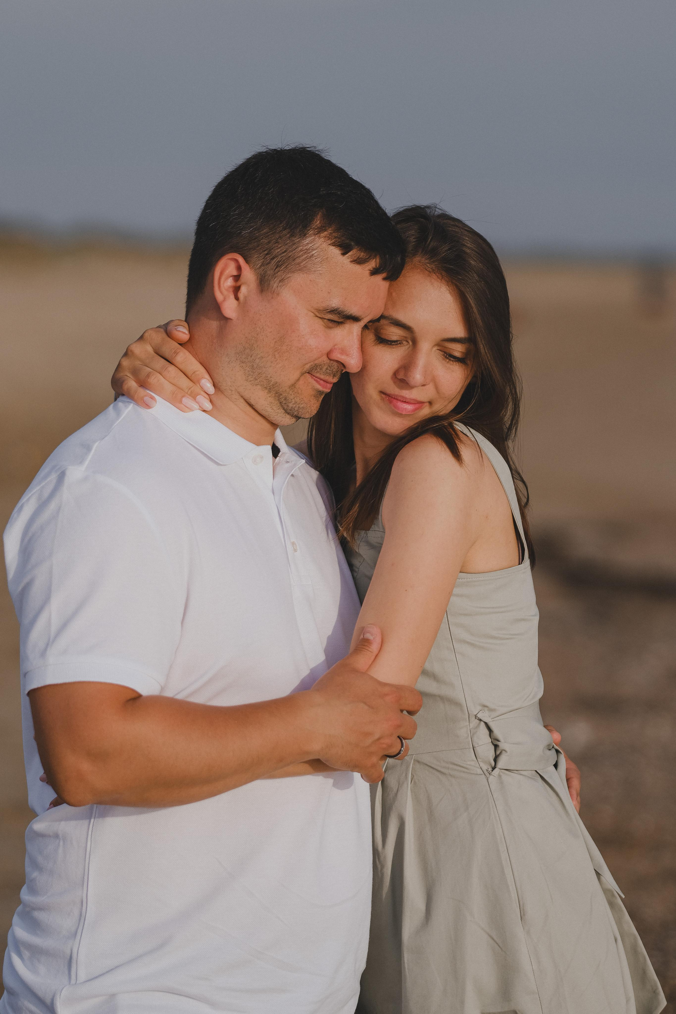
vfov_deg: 15.2
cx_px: 338
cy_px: 507
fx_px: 3802
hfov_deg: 10.2
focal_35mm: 135
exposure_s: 1/4000
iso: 160
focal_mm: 90
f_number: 2
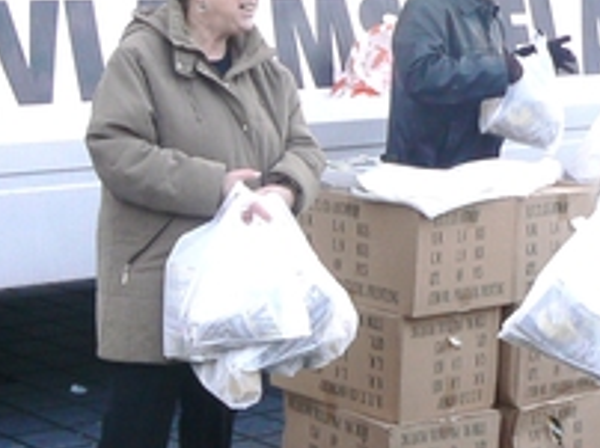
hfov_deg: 18.4
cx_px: 255
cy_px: 169
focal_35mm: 107
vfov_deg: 13.8
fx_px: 1852
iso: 80
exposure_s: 1/60
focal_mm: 6
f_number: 2.8
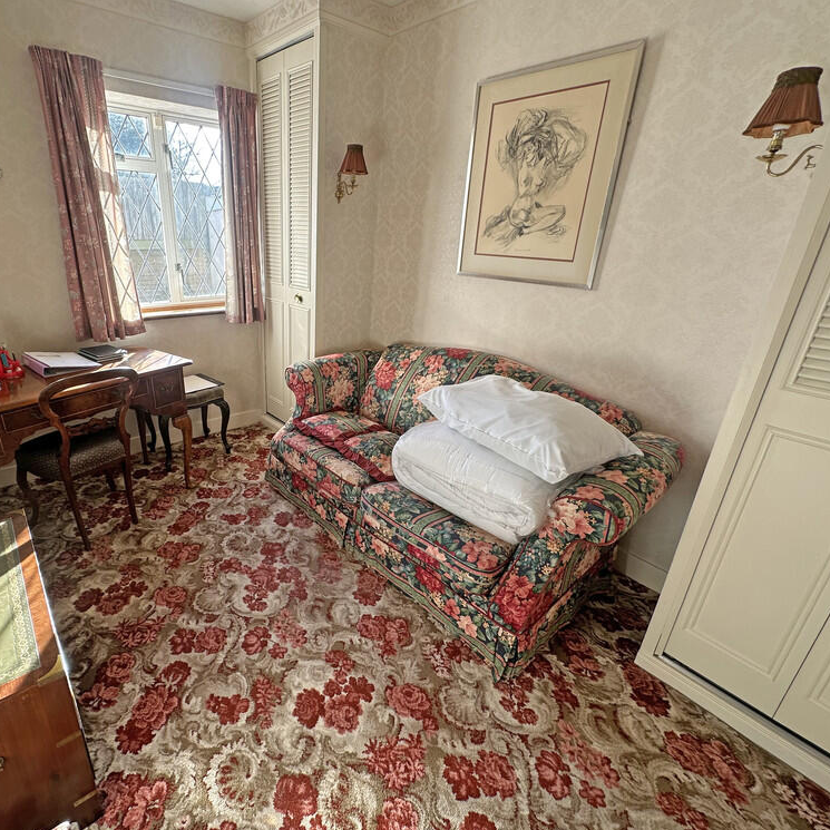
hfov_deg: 83.2
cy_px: 409
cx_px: 343
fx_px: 461
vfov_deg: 84.0
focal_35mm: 17
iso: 40
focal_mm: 2.22
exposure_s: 1/99
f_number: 2.2
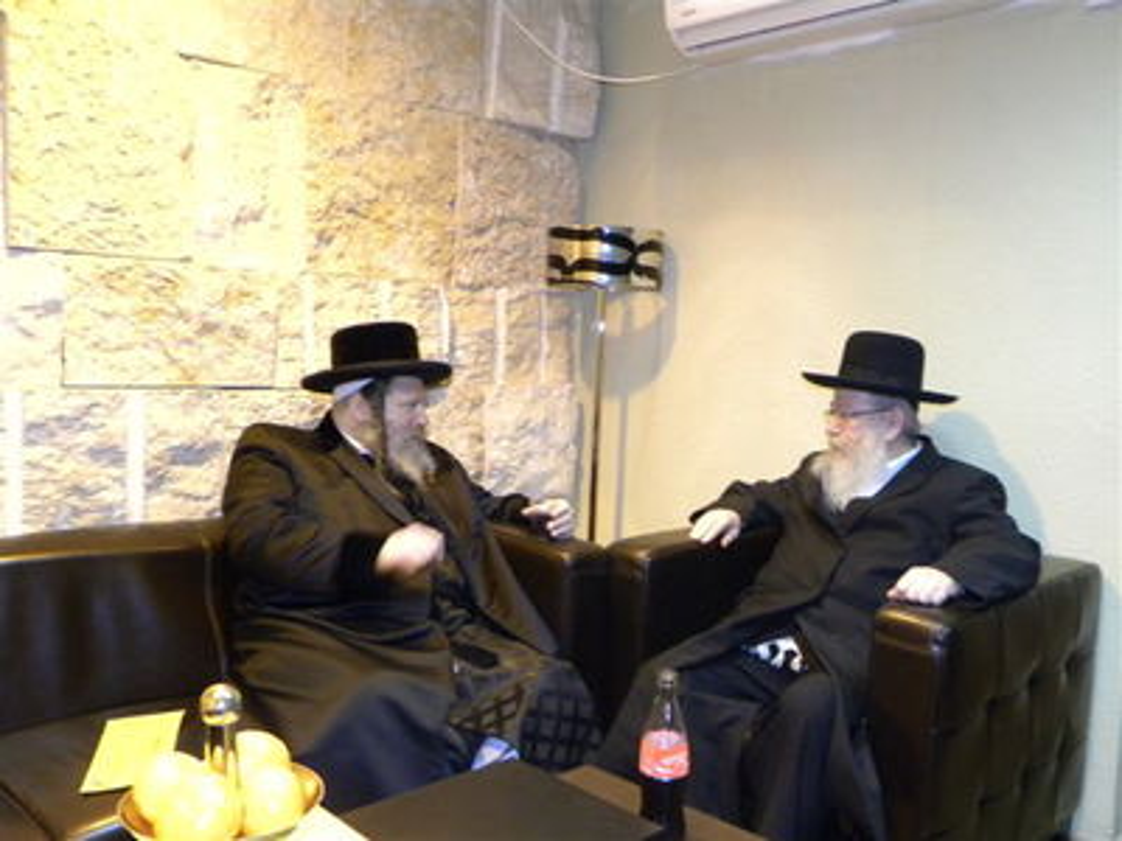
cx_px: 561
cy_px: 420
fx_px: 1070
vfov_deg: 42.9
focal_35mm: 33
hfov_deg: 55.4
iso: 400
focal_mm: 5.9
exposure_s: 1/30
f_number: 2.8
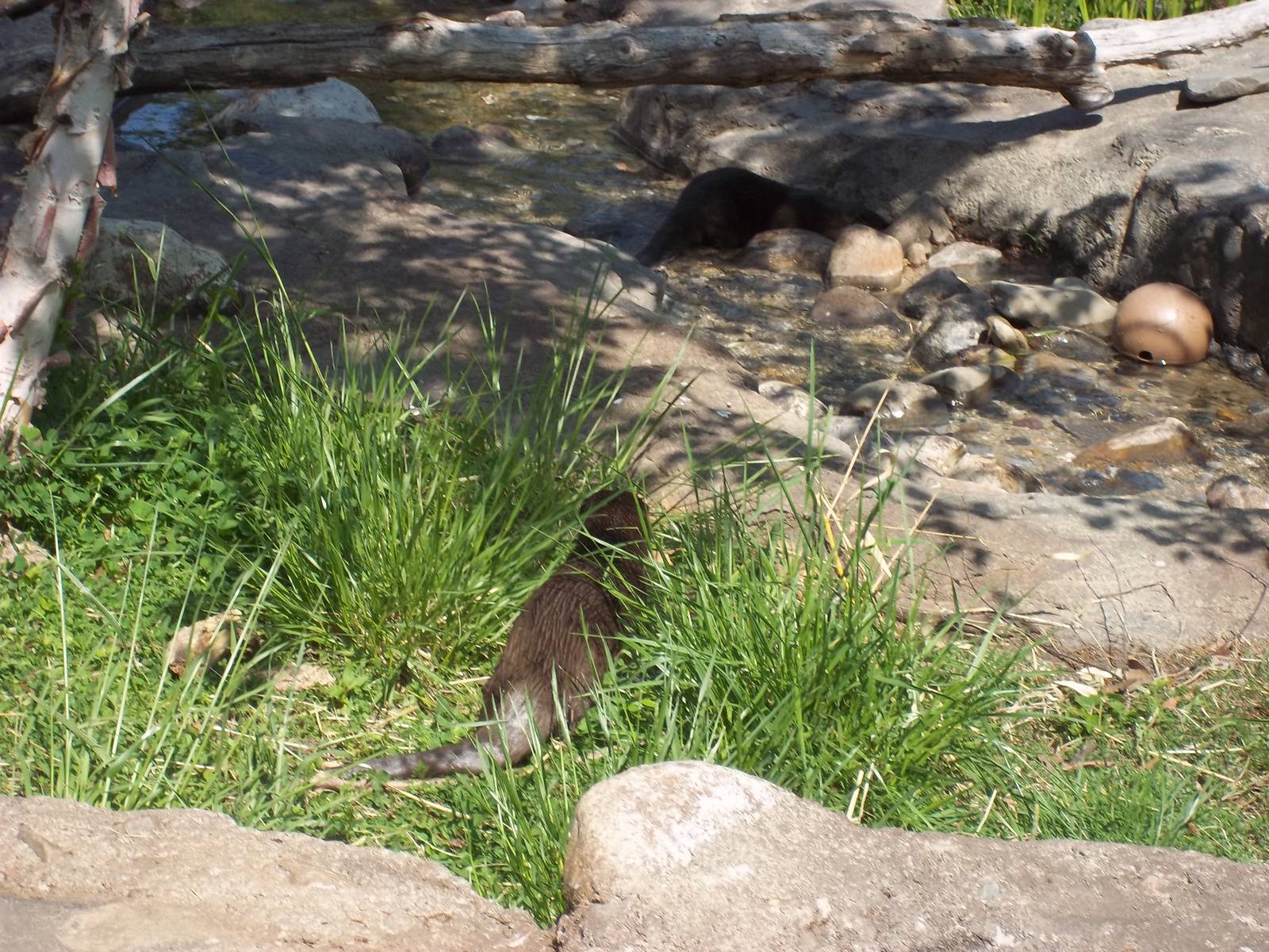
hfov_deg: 18.2
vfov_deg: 13.7
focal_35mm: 108
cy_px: 476
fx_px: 3959
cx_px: 634
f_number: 5.6
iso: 80
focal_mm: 19.5
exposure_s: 1/250
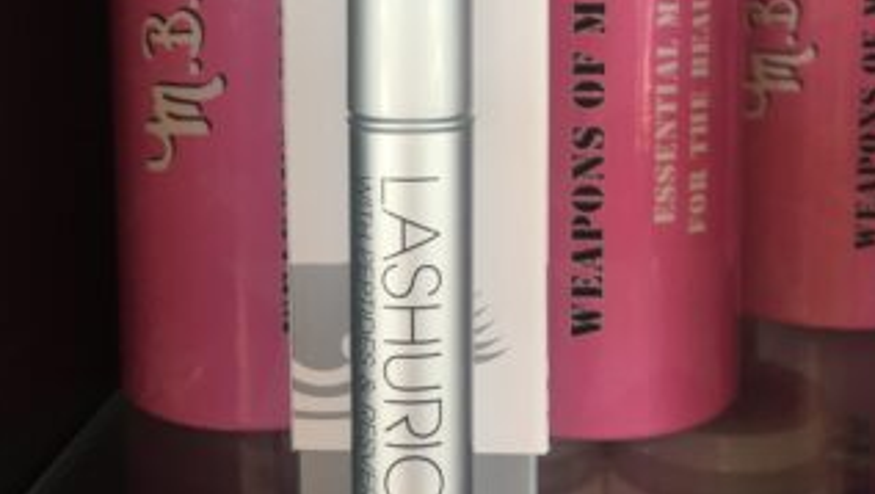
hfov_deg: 47.3
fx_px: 999
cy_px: 80
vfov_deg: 27.1
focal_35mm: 43
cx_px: 433
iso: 25
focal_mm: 4.15
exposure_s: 1/40
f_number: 2.2
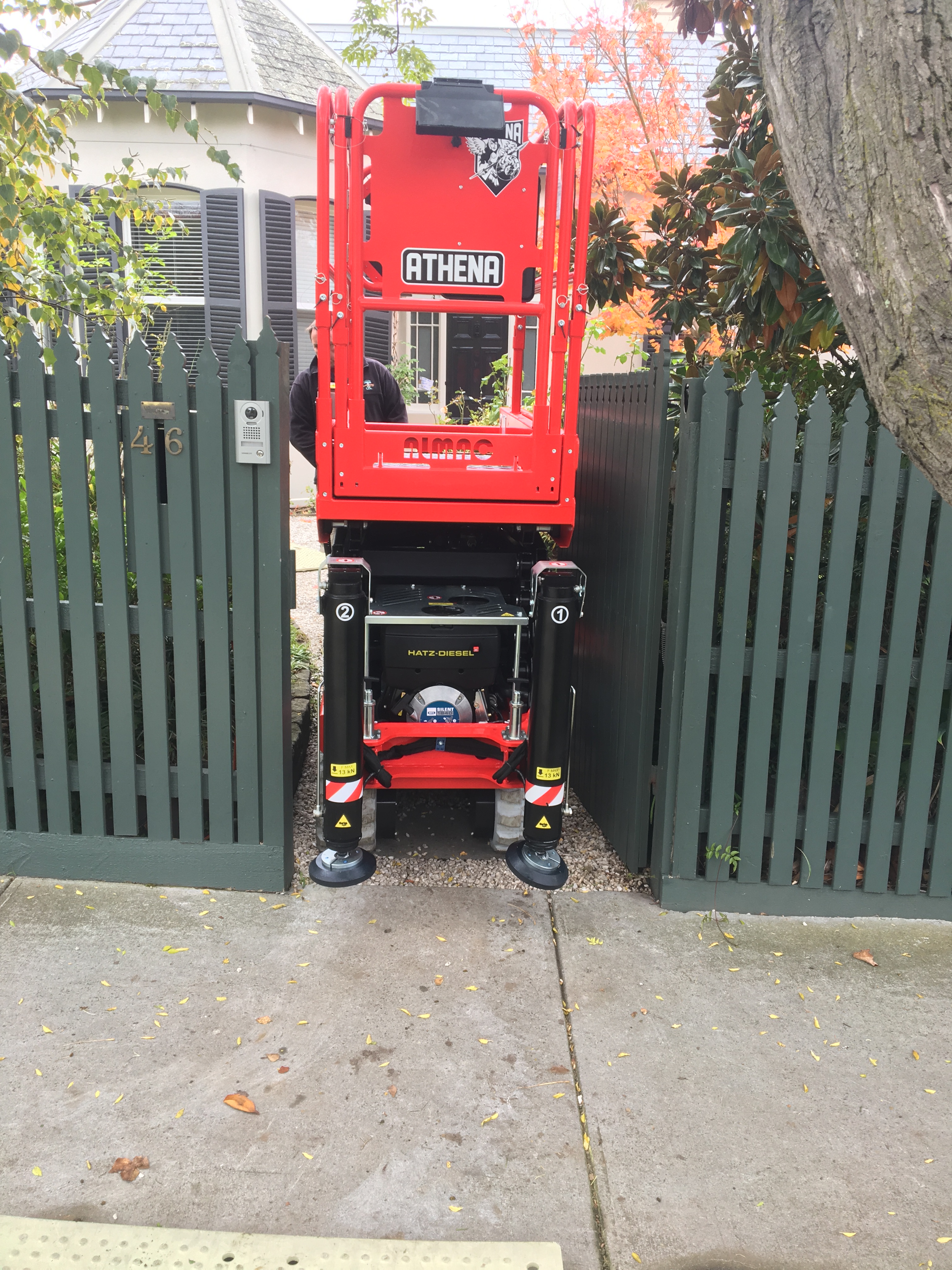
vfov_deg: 61.7
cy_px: 635
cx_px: 476
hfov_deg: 48.2
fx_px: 1063
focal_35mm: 29
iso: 25
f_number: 2.2
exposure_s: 1/50
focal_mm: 4.15
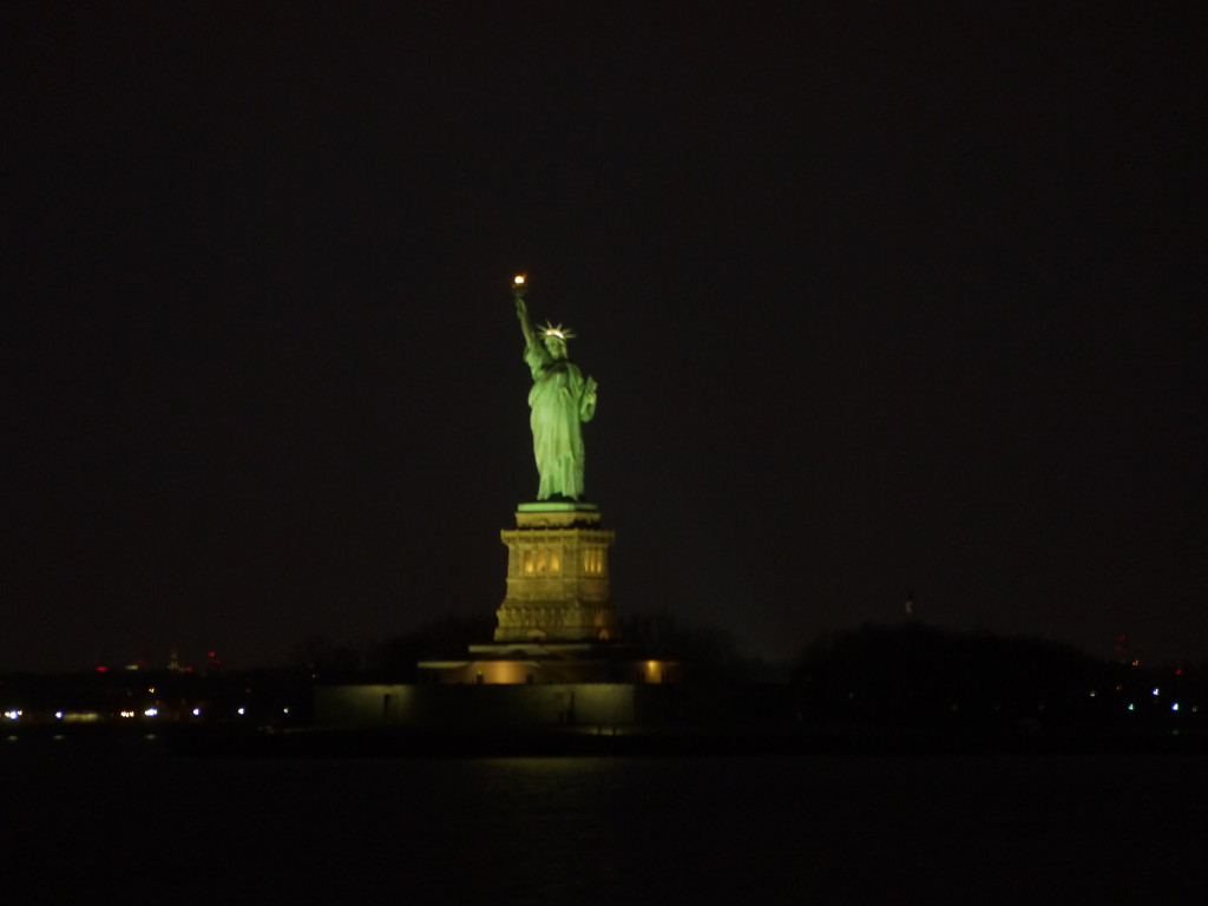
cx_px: 604
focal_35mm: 168
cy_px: 453
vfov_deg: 8.8
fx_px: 5863
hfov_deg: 11.8
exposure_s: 1/8
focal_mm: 84
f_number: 4.5
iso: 800
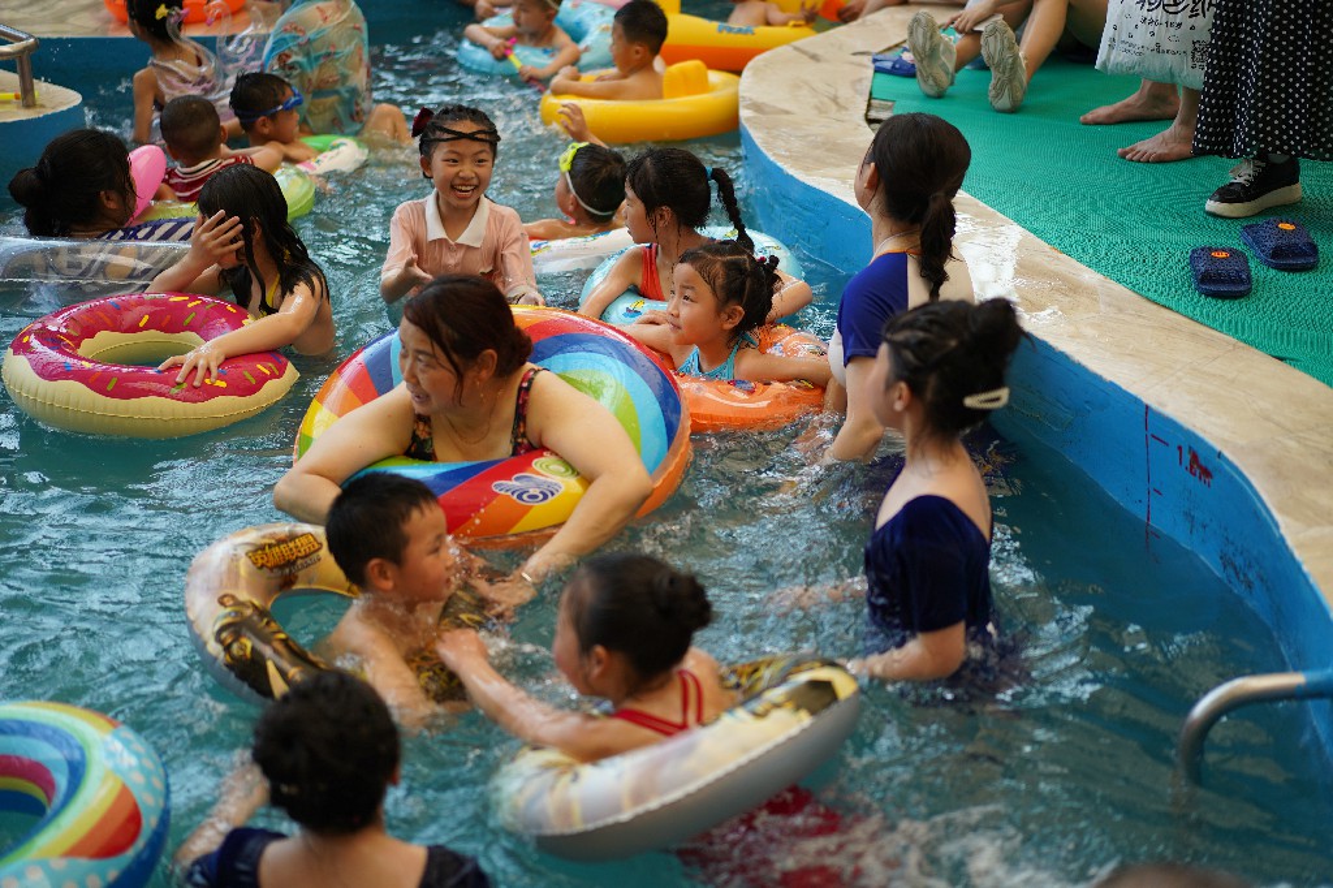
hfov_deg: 36.3
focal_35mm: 55
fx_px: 2036
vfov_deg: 24.6
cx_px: 666
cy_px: 444
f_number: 1.8
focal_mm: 55
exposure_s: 1/400
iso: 100
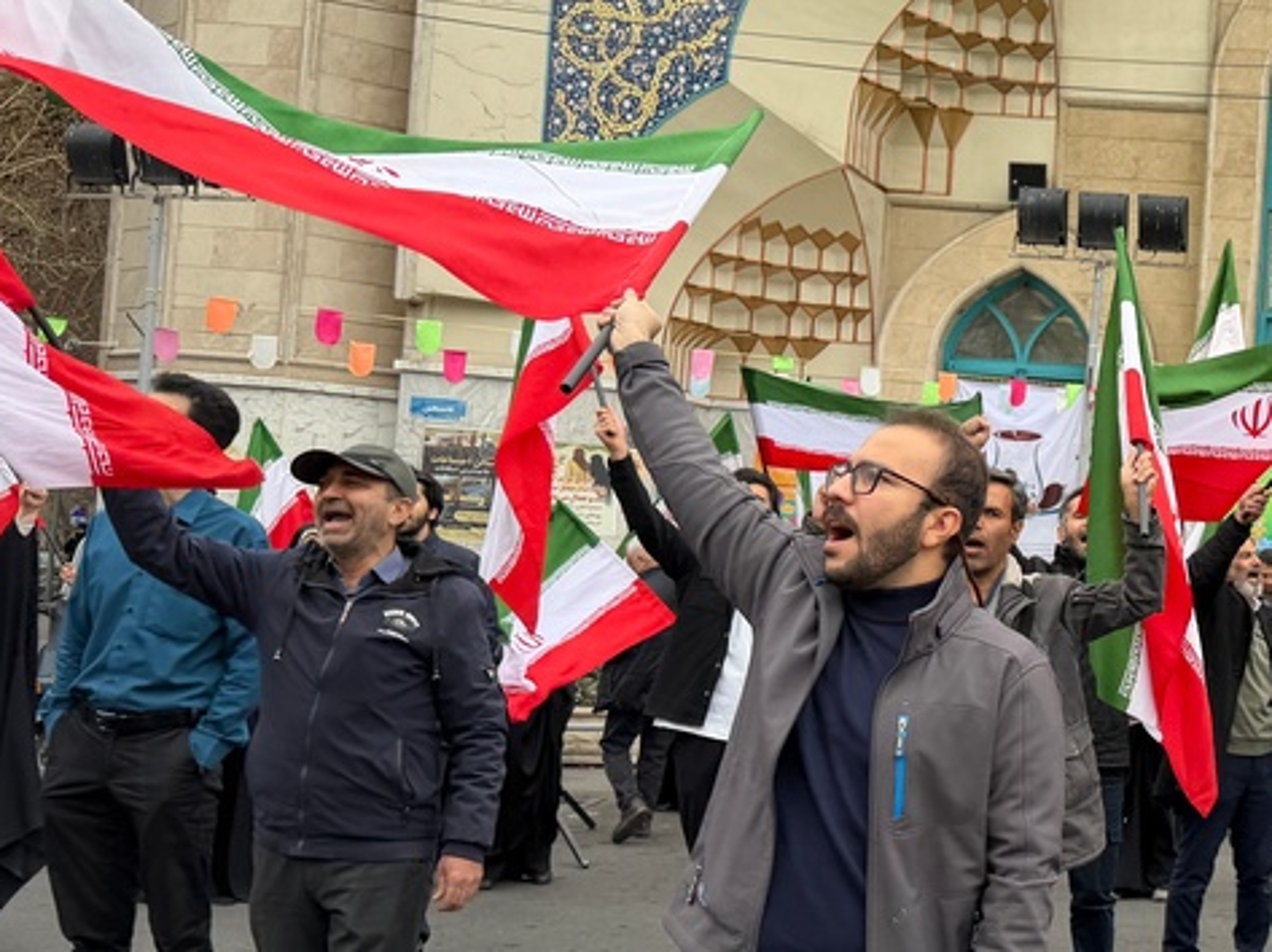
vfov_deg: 28.0
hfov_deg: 33.3
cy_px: 500
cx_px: 1310
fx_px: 1909
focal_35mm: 52
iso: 80
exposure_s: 1/289
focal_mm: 6.76
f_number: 1.78
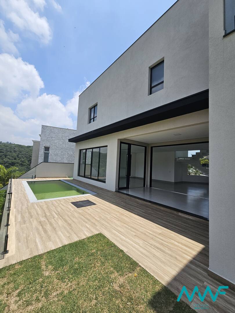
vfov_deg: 106.2
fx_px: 118
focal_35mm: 13
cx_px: 118
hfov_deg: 89.9
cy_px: 156
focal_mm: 2.2
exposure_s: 1/3211
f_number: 2.2
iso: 50
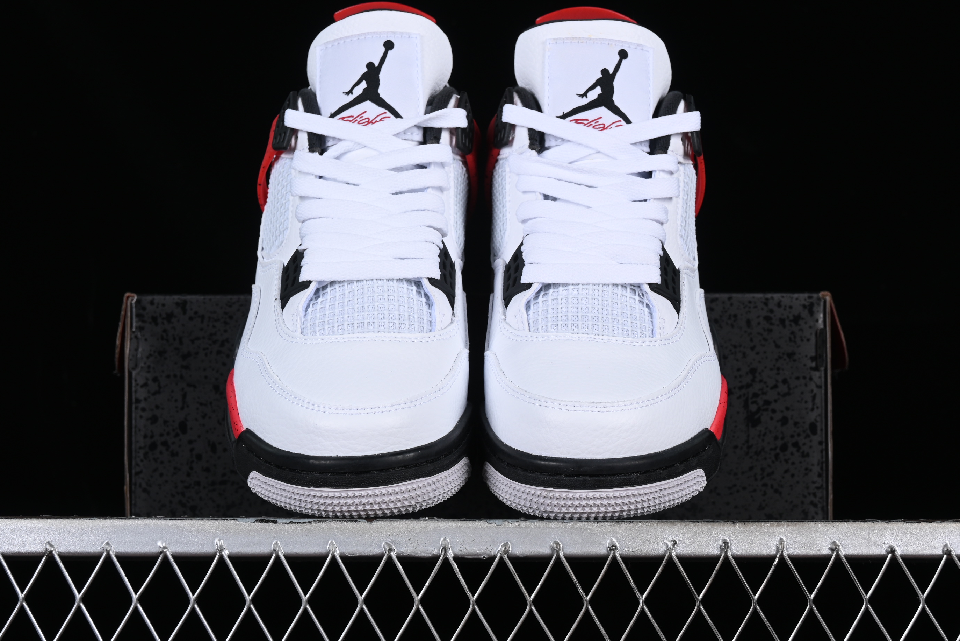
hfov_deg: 26.6
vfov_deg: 18.0
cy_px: 323
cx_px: 480
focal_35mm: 76
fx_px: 2027
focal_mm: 50
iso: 160
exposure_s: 1/80
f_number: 9
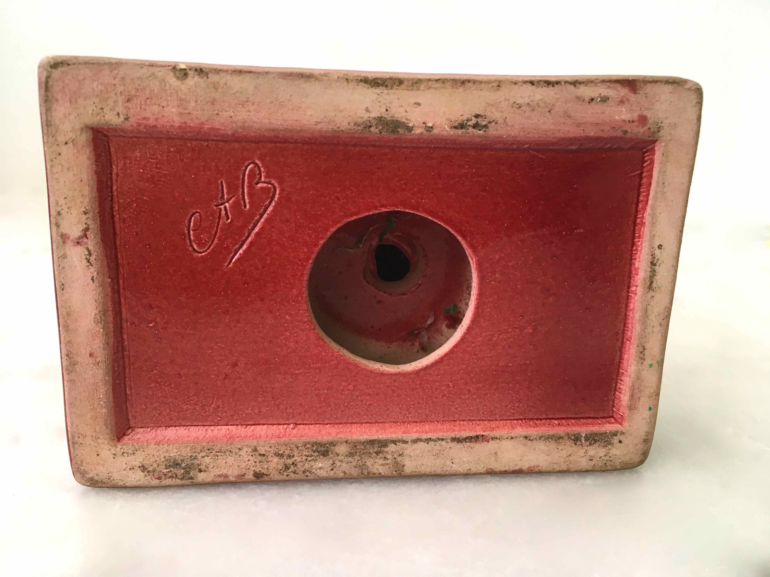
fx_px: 645
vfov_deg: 48.2
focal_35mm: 29
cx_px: 385
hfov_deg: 61.7
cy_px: 288
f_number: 2.2
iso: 40
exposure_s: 1/33
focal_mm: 4.15
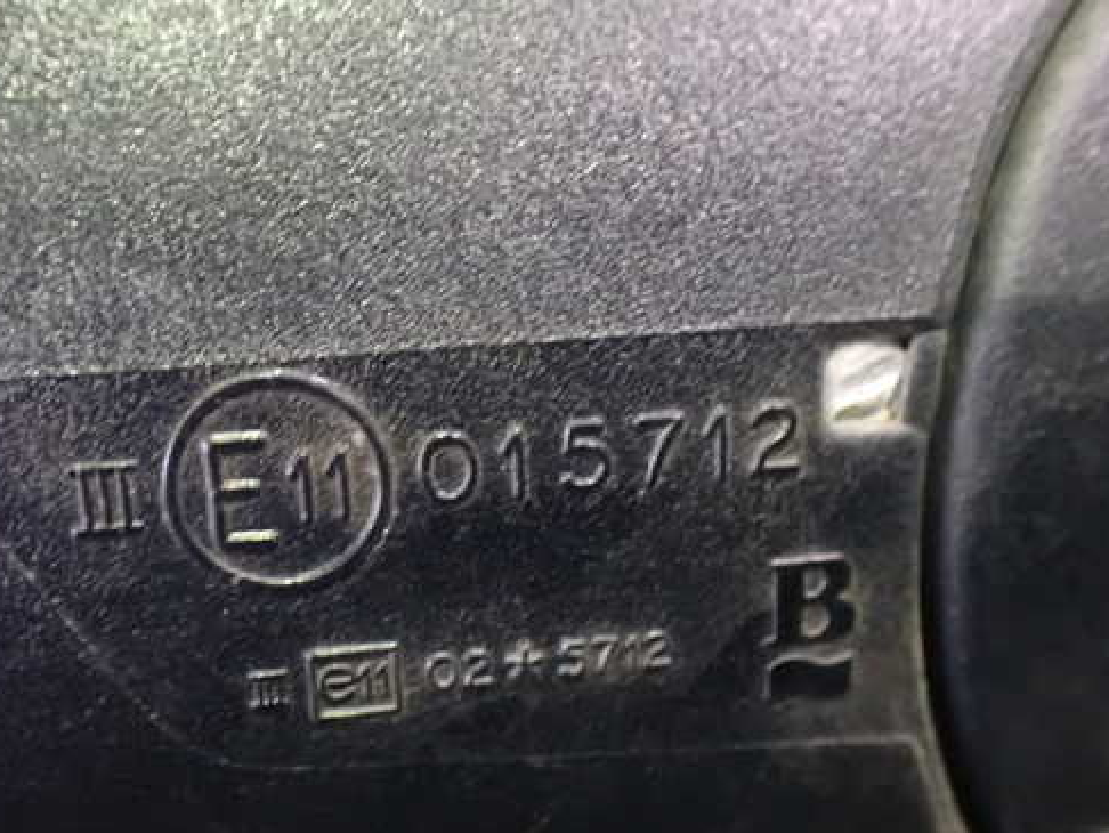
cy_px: 459
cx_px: 470
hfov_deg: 49.9
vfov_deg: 38.7
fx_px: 1186
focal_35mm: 37
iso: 1600
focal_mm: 5.4
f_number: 2.3
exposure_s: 1/30
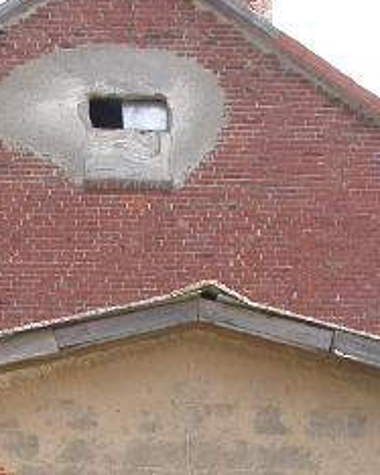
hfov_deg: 12.0
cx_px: -10
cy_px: 501
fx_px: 1787
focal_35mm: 127
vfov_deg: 14.8
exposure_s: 1/249
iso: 100
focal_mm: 7.85
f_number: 5.3
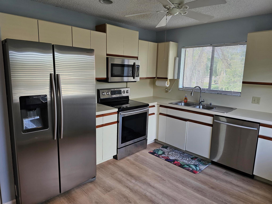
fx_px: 181
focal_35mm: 23
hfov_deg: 73.9
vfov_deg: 58.9
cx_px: 136
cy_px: 102
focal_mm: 6.3
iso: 125
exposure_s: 1/120
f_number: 1.7
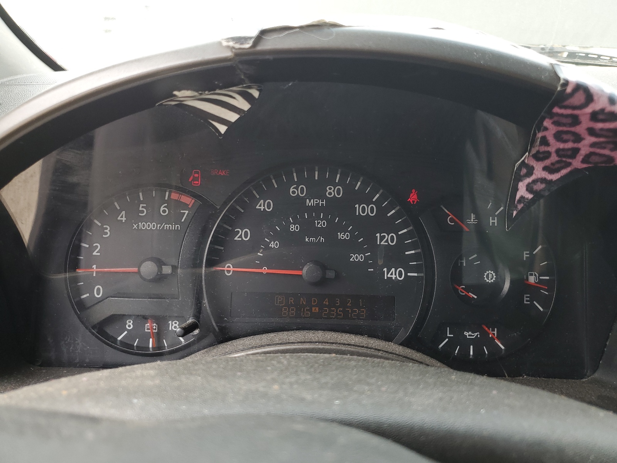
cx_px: 308
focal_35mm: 26
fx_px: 463
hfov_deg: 67.3
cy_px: 232
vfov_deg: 53.1
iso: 50
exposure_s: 1/208
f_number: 1.5
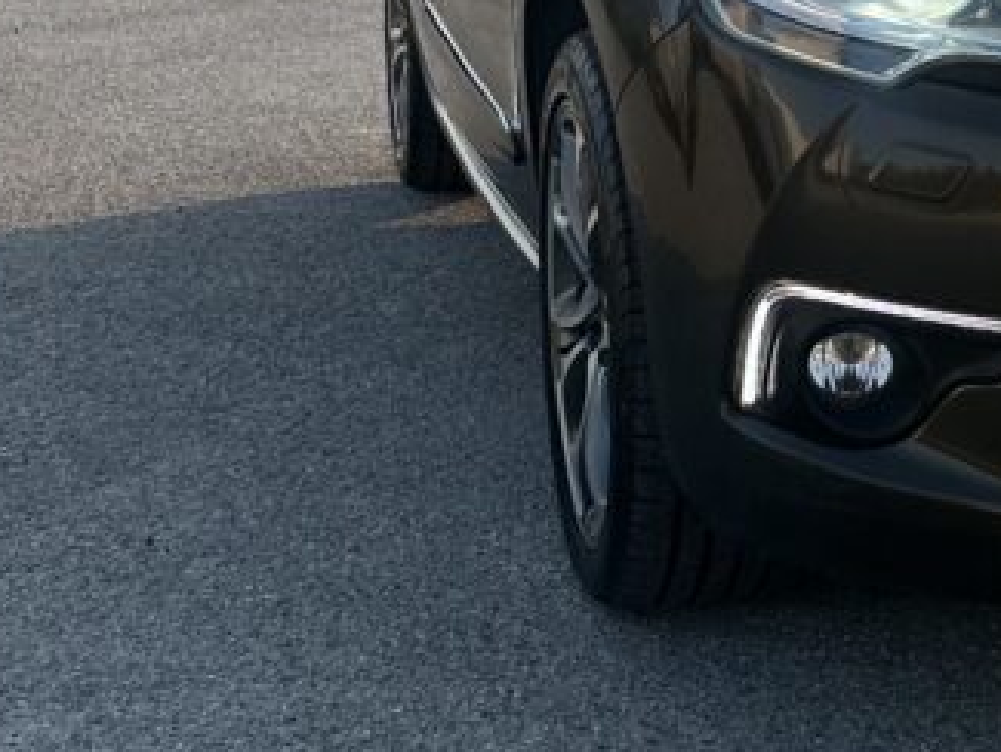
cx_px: 1140
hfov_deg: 29.1
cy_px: 253
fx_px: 1707
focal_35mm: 59
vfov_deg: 24.7
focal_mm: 6.86
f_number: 1.78
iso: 80
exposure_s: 1/4016
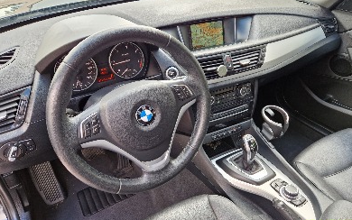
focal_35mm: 26
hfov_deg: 70.4
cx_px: 183
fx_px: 249
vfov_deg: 47.6
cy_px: 114
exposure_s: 1/180
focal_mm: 5.4
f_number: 1.8
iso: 100
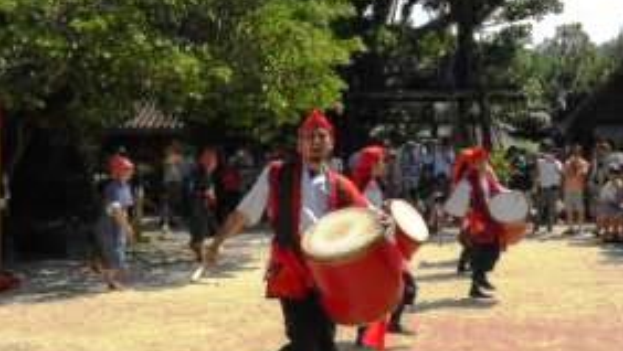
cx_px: 314
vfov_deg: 18.8
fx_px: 1058
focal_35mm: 64
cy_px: 252
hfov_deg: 32.8
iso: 80
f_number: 3.9
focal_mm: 6.7
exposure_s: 1/1500
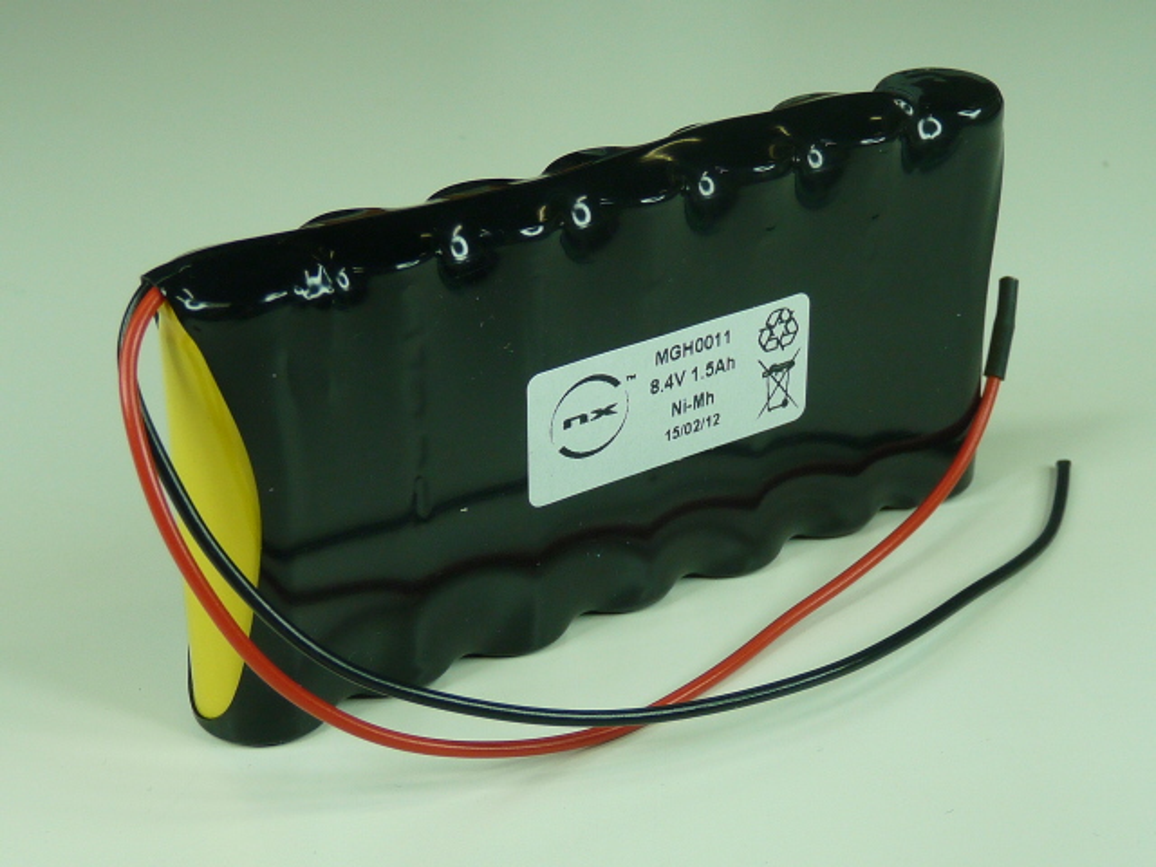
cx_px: 578
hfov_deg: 27.4
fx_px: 2371
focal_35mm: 71
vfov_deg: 20.7
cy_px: 434
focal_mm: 7.1
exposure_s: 1/80
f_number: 3
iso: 100
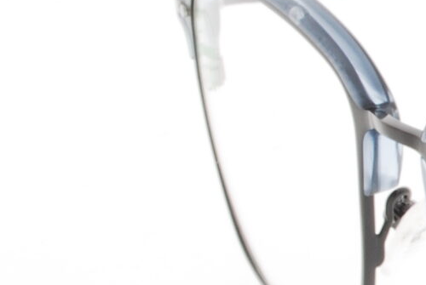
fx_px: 2548
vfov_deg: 6.4
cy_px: 172
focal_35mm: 215
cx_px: 825
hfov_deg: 9.0
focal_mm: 28
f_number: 20
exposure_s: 1/13
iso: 100
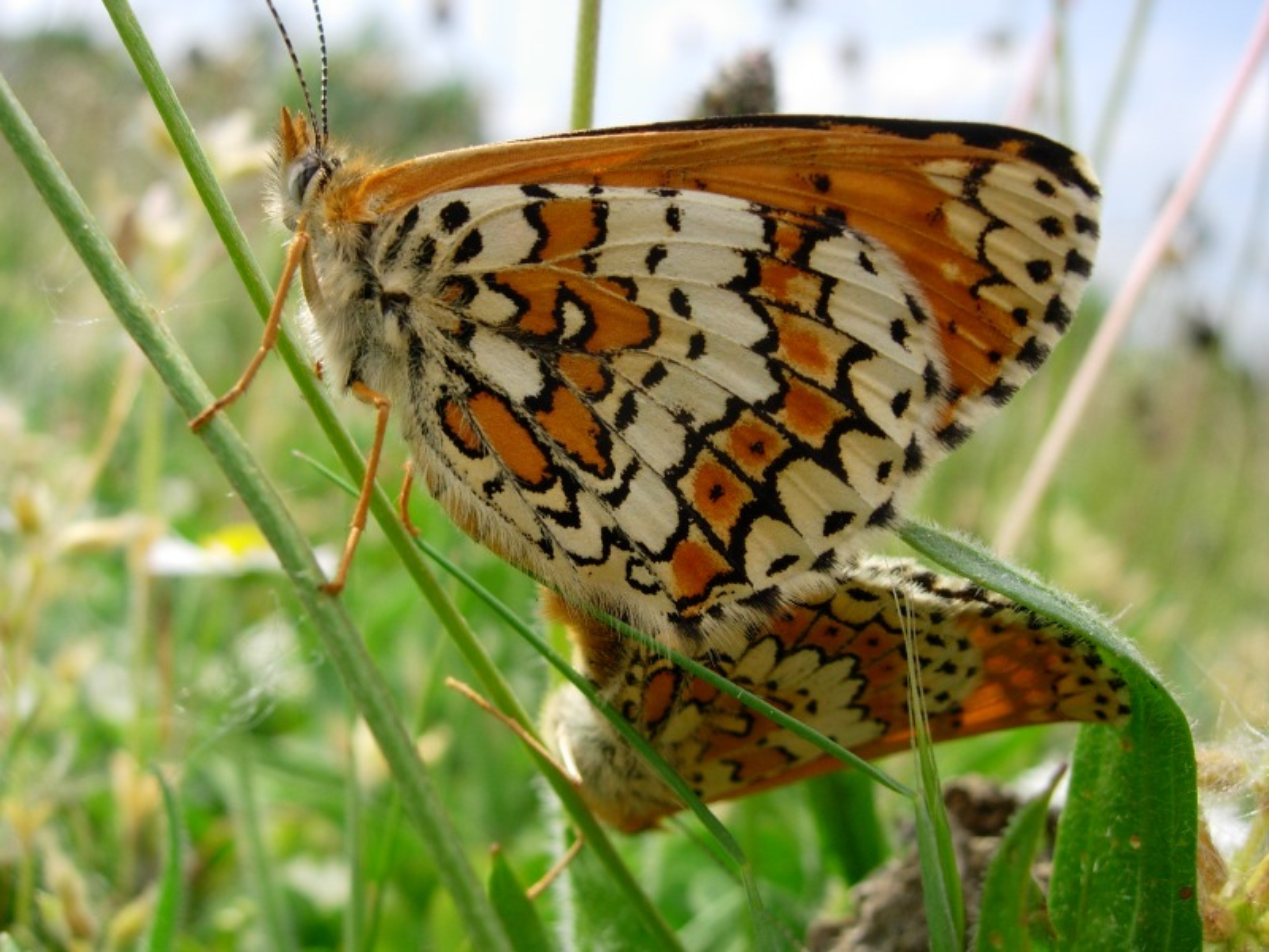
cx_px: 634
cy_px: 476
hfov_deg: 49.0
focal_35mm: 38
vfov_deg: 37.7
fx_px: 1393
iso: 64
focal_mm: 7.8
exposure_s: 1/456
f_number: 4.8
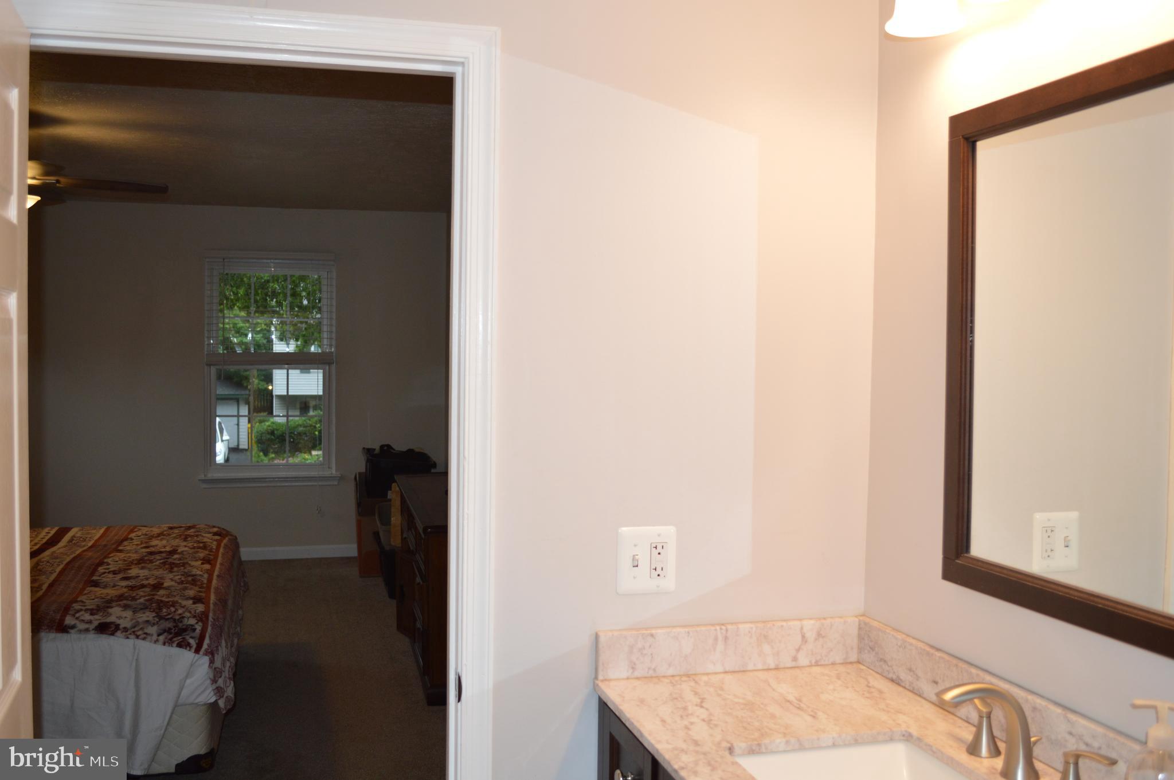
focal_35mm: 33
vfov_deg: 39.9
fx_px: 1075
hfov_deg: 57.3
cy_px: 390
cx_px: 587
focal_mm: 22
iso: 400
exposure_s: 1/80
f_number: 4
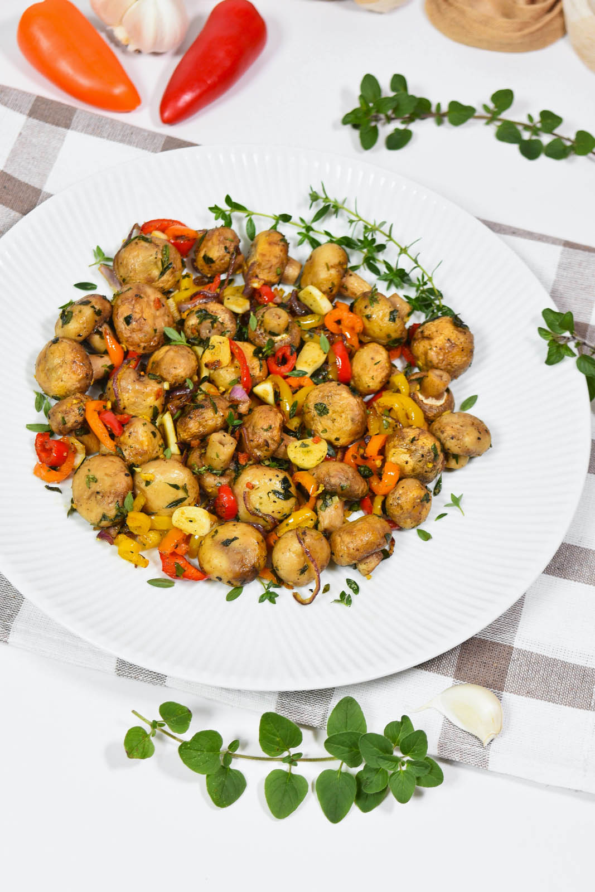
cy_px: 446
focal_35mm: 72
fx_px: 1784
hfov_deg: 18.9
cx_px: 298
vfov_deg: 28.1
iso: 500
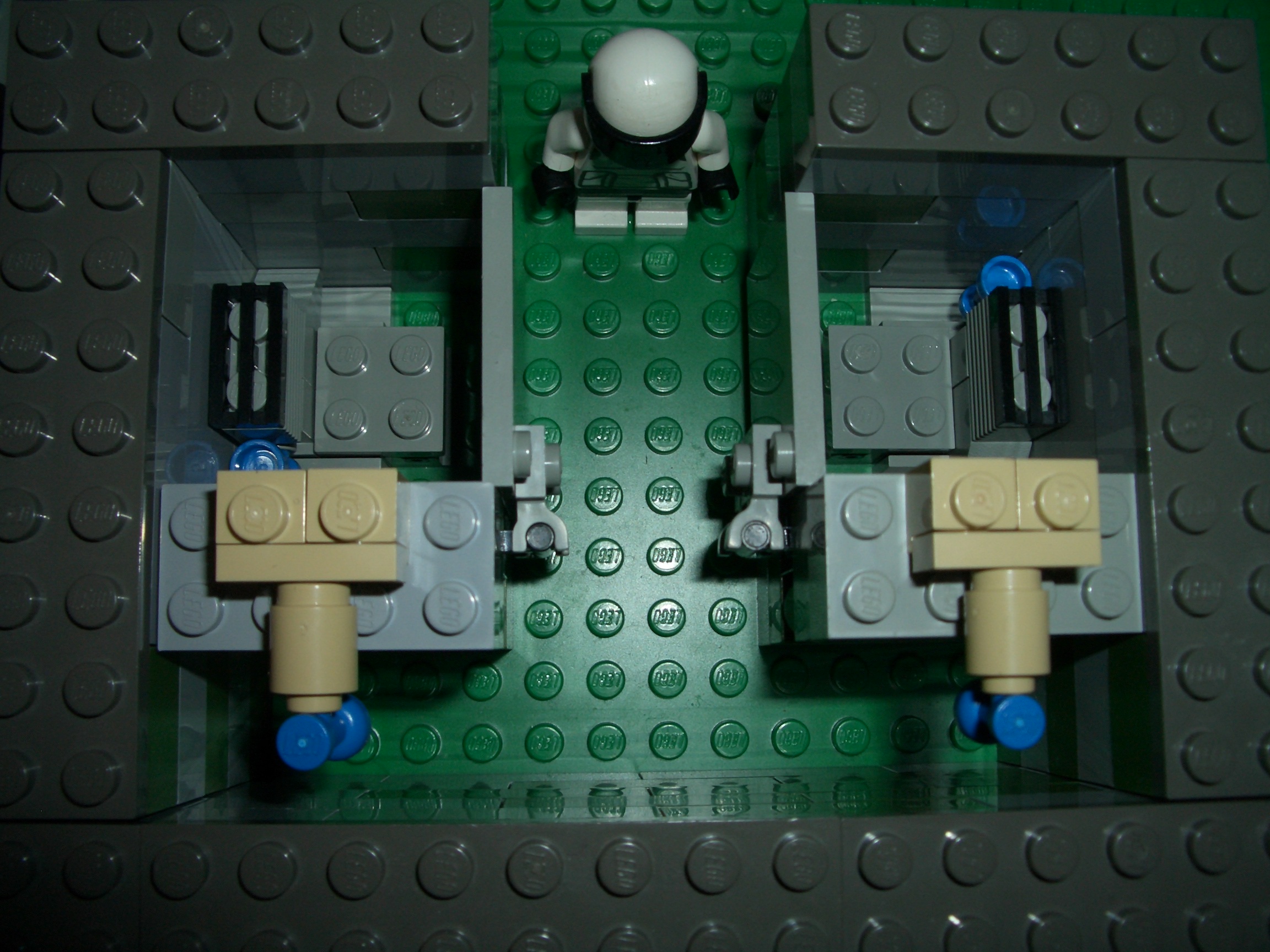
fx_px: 1284
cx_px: 635
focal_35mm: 35
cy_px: 476
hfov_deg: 52.6
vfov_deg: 40.7
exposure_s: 1/60
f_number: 4.3
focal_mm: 5.8
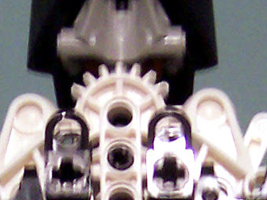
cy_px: 430
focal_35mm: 218
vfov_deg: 6.6
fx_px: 1681
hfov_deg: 9.1
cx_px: 93
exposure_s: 1/8
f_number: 2.8
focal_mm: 5.6
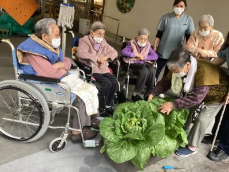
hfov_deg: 58.4
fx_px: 205
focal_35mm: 31
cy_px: 86
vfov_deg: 45.4
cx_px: 114
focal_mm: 3.3
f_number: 2.4
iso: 200
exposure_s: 1/60
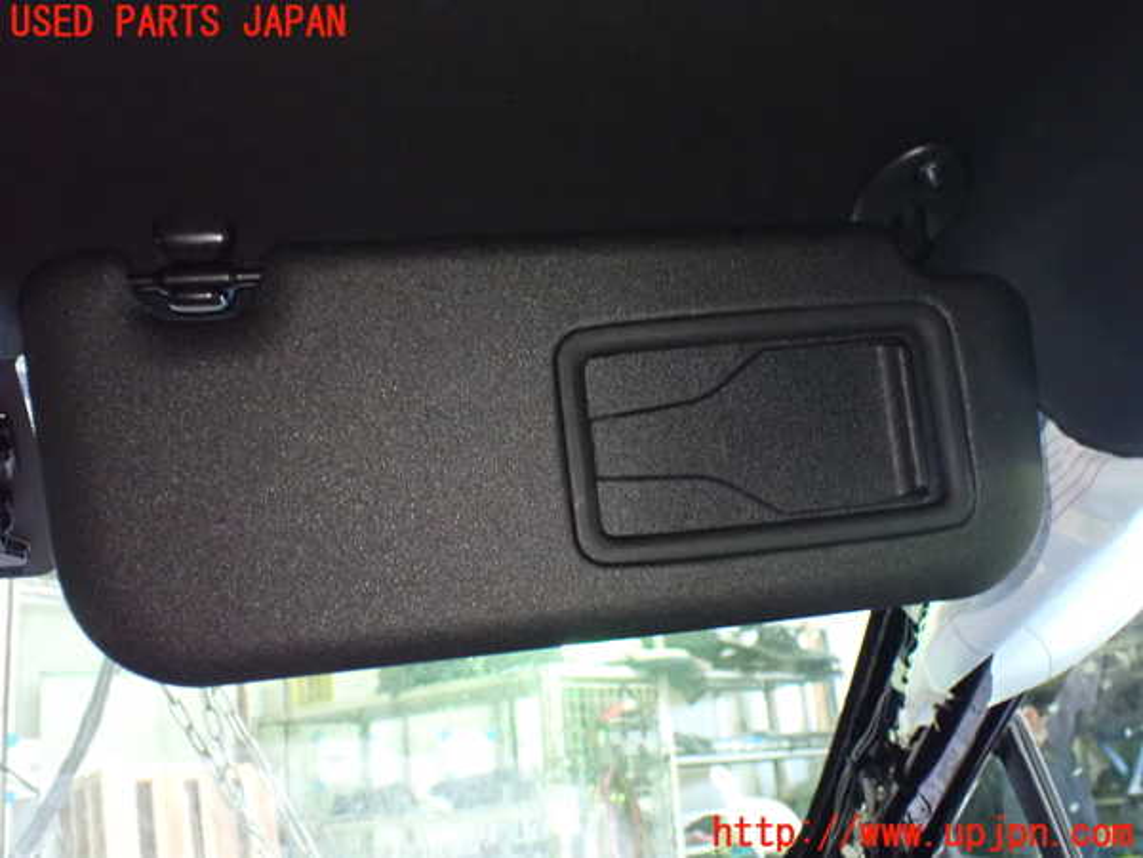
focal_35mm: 36
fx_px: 1189
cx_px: 572
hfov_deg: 51.4
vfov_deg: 39.7
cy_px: 429
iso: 1600
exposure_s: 1/40
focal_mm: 6.37
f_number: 2.5
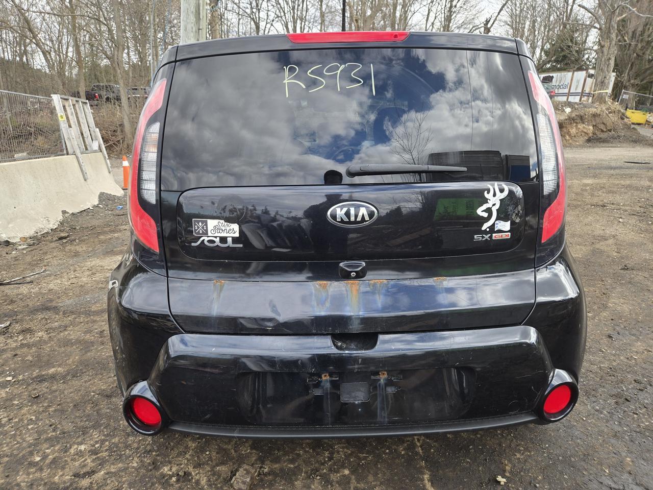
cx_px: 326
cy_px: 245
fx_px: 434
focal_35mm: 23
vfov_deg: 58.9
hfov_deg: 73.9
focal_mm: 5.4
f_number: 1.8
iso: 25
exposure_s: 1/305
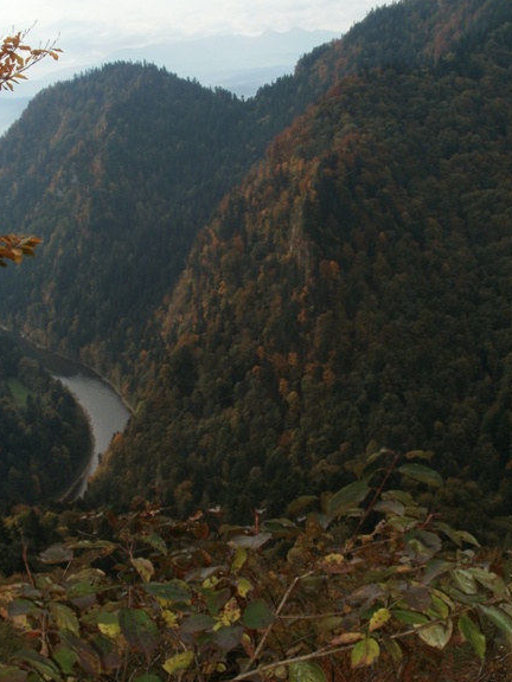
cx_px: 232
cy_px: 350
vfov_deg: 46.8
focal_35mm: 40
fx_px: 789
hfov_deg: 35.9
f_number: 5.6
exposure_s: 1/400
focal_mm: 6.3
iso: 100
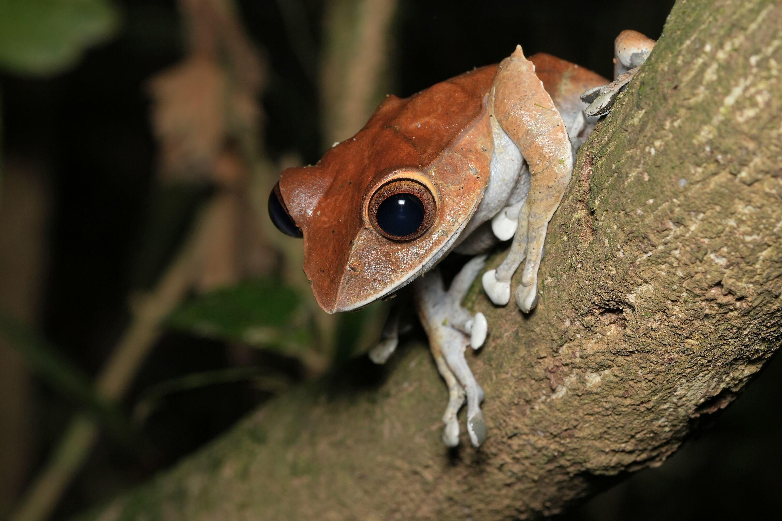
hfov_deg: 15.2
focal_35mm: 135
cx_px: 391
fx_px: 2932
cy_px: 260
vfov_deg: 10.2
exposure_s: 1/160
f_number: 10
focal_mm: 90
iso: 400
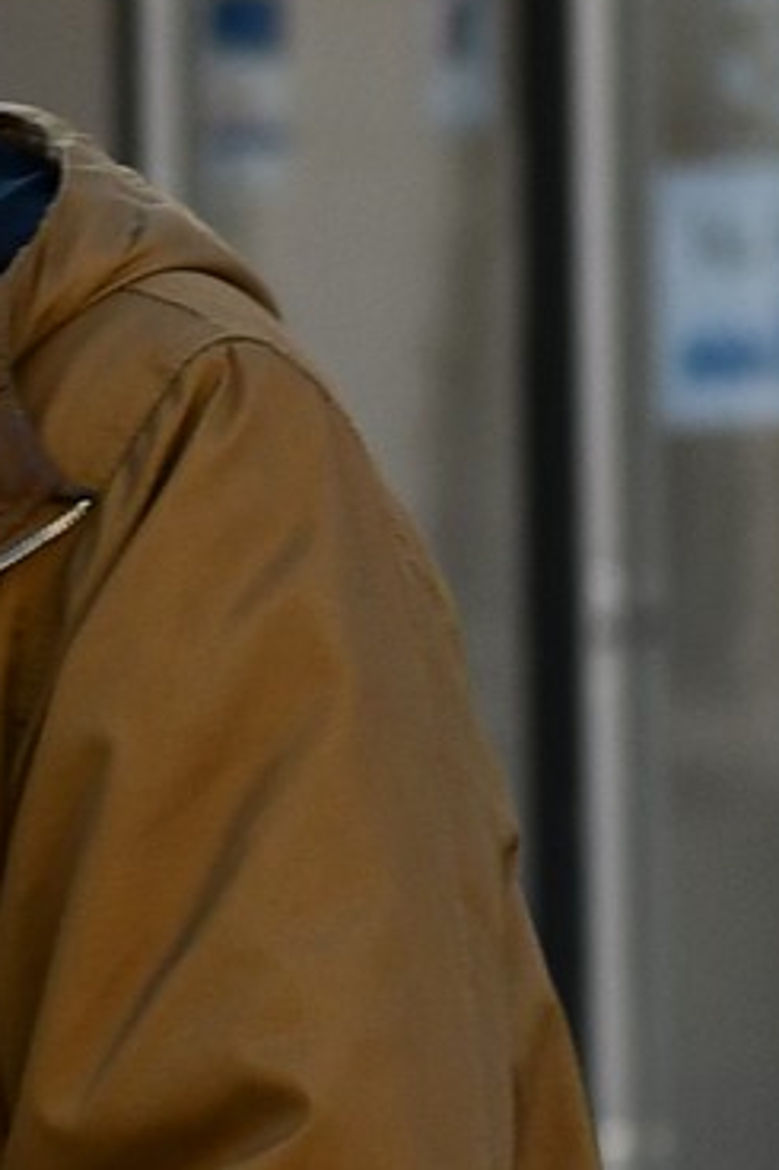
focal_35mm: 1363
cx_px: -601
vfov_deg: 1.5
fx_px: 44279
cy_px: 2445
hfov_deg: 1.0
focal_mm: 120
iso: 220
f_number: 5.6
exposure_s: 1/250
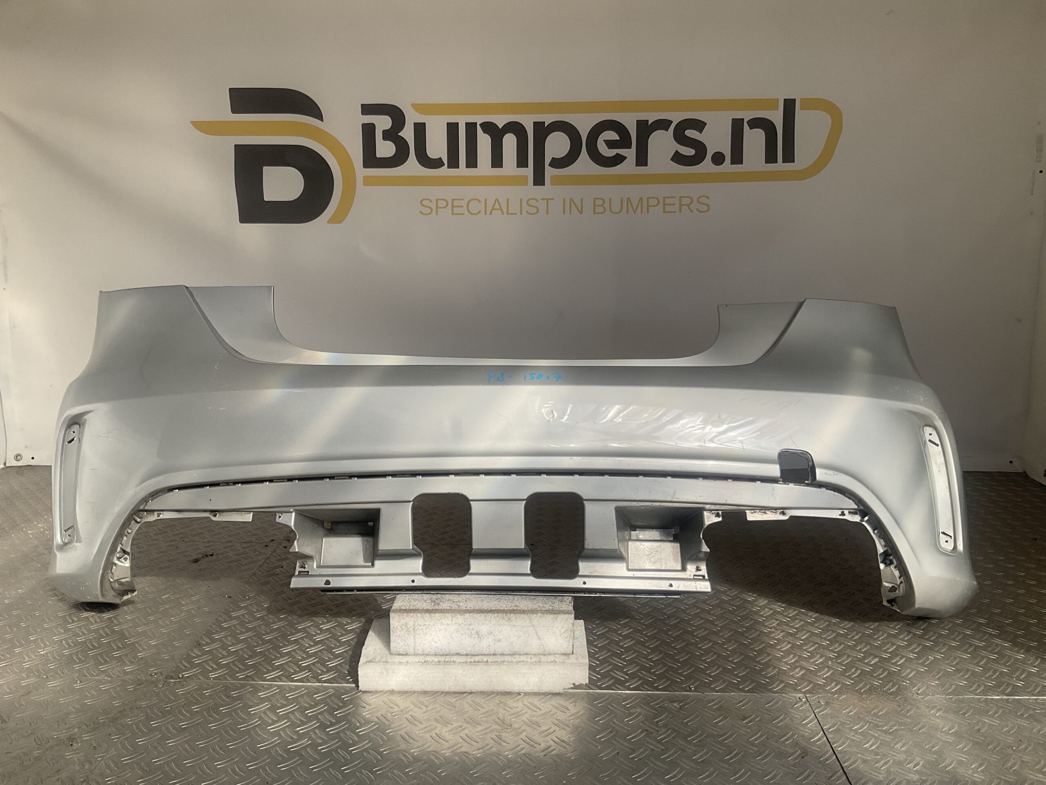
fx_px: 876
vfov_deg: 48.2
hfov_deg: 61.7
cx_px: 523
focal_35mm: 29
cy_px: 392
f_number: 1.8
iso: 25
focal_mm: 3
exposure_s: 1/2427
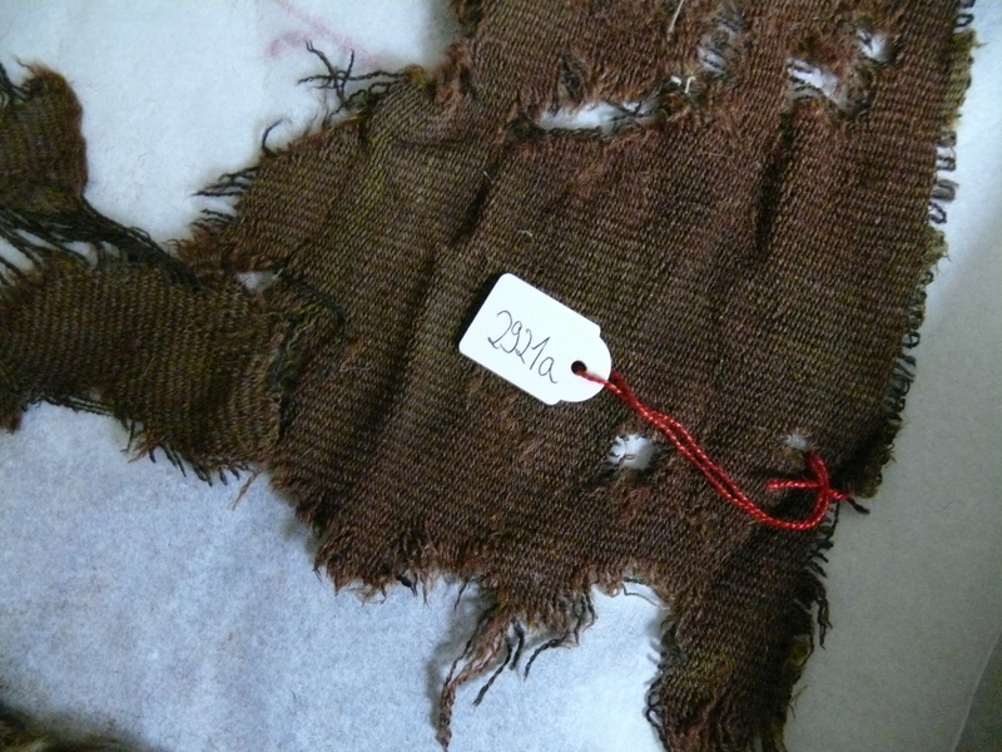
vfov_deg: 40.7
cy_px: 376
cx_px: 501
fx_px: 1013
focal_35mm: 35
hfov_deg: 52.6
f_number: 2.8
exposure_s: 1/30
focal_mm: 7.4
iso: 800
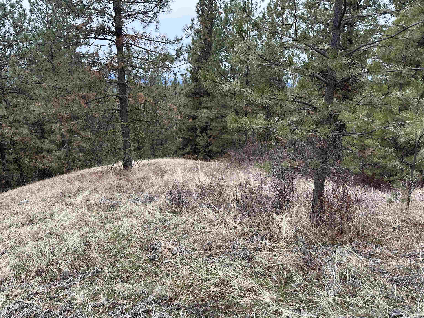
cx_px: 212
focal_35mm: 24
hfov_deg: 71.6
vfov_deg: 56.8
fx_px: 294
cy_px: 159
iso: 64
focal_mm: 6.86
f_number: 1.78
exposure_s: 1/127
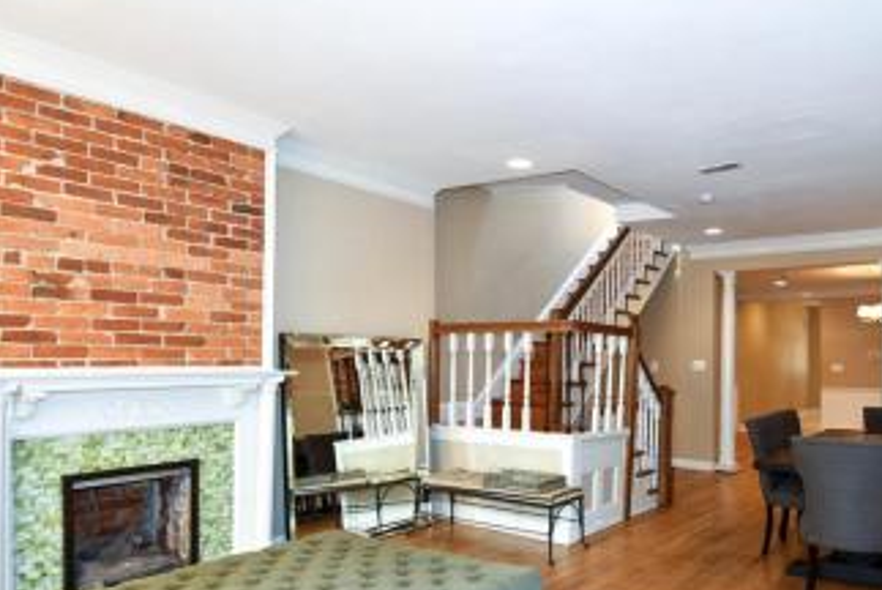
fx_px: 613
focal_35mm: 25
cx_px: 542
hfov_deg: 70.5
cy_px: 374
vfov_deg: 50.8
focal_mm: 12
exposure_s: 1/60
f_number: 4
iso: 450
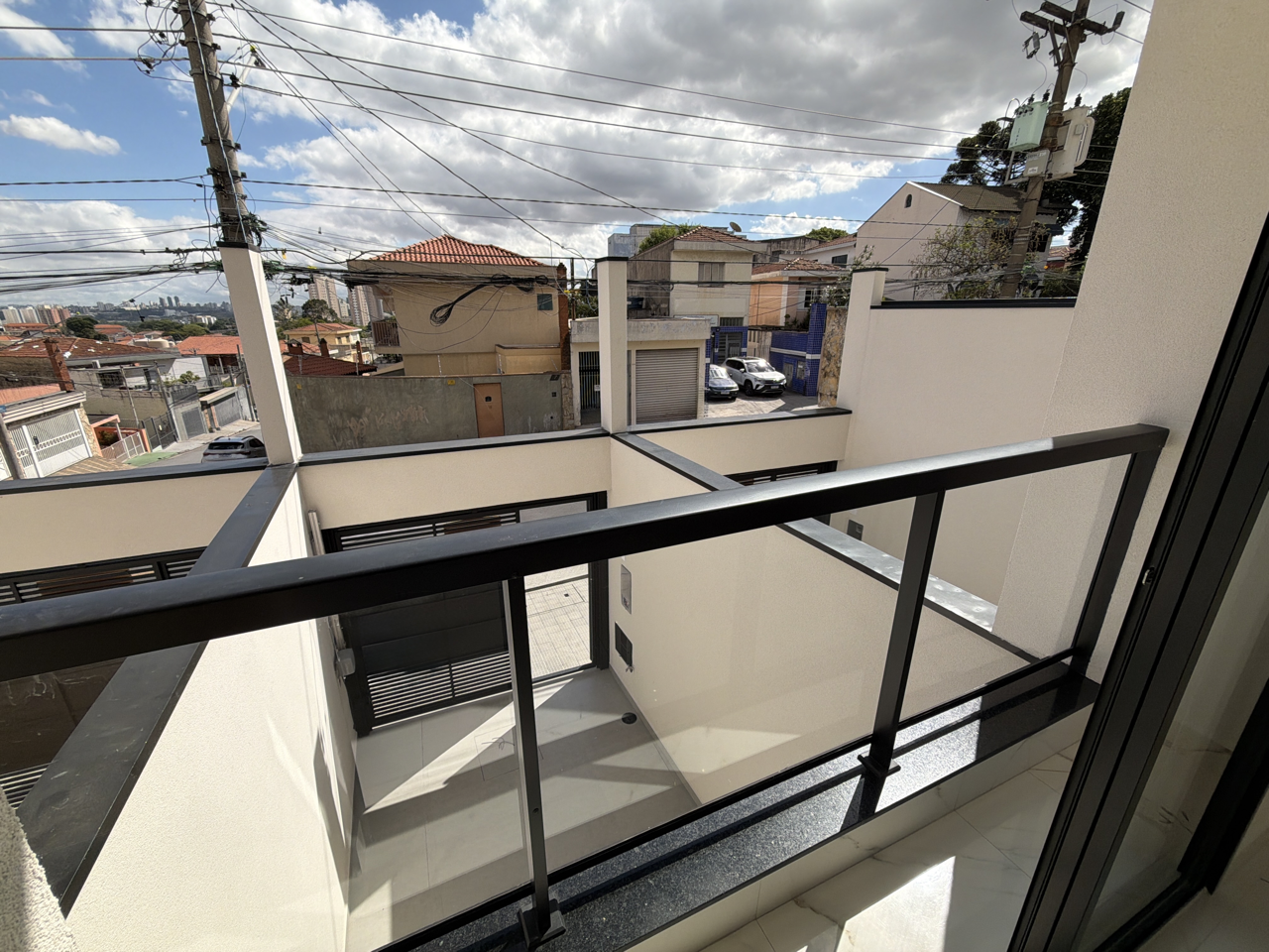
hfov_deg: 102.1
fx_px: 513
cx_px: 634
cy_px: 476
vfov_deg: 85.7
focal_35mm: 14
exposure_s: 1/1068
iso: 20
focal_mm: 2.22
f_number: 2.2
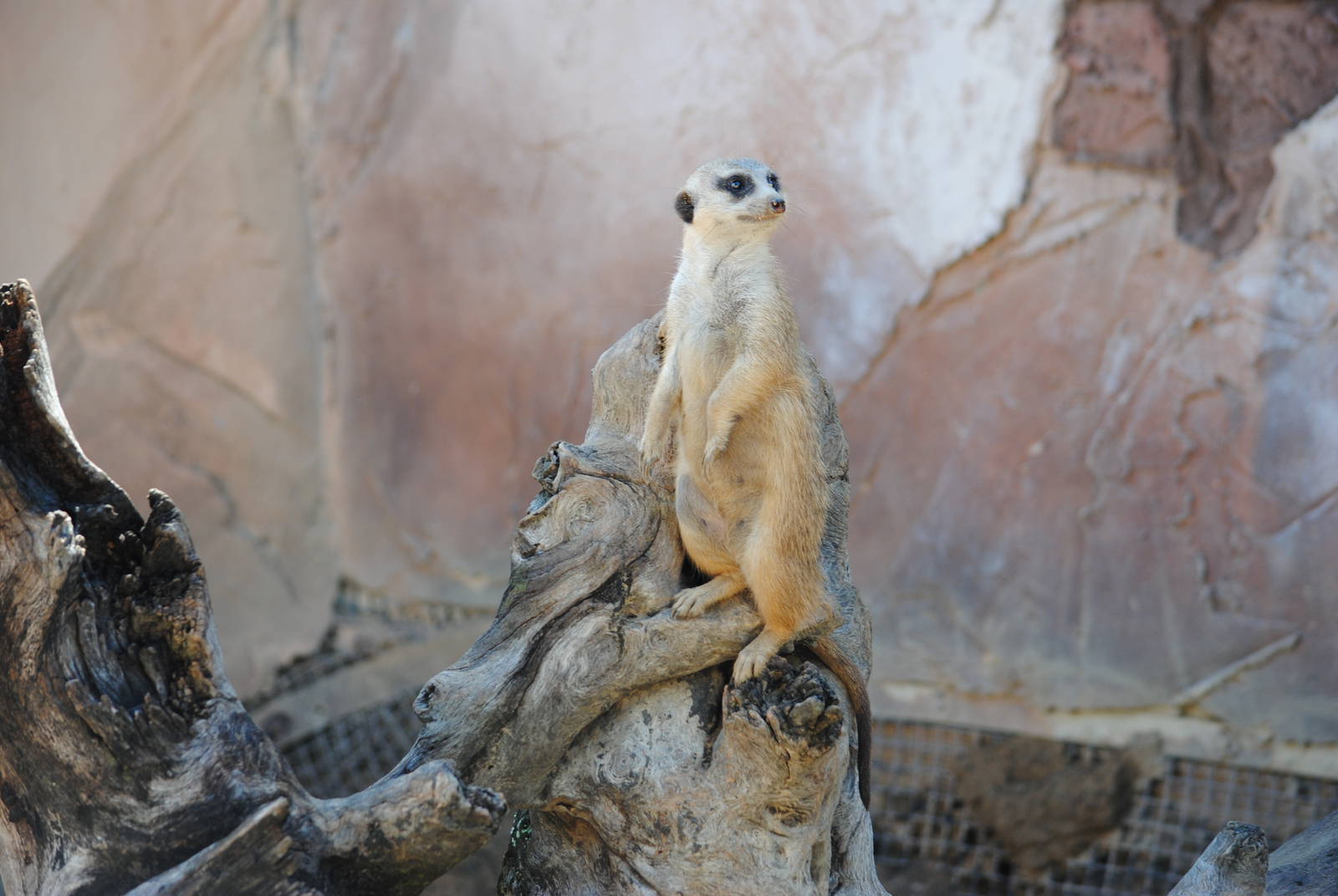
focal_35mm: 153
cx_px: 669
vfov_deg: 9.0
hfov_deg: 13.4
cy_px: 448
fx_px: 5693
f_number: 4.8
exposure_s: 1/160
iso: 200
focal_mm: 102
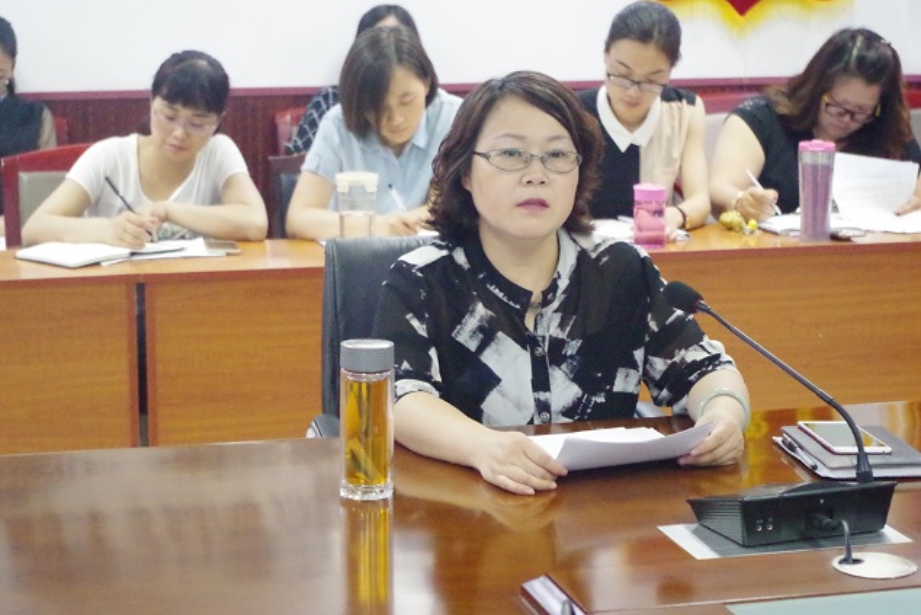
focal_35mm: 82
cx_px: 460
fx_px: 2098
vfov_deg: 16.7
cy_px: 308
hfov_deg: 24.8
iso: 12800
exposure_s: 1/60
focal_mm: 55
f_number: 5.6
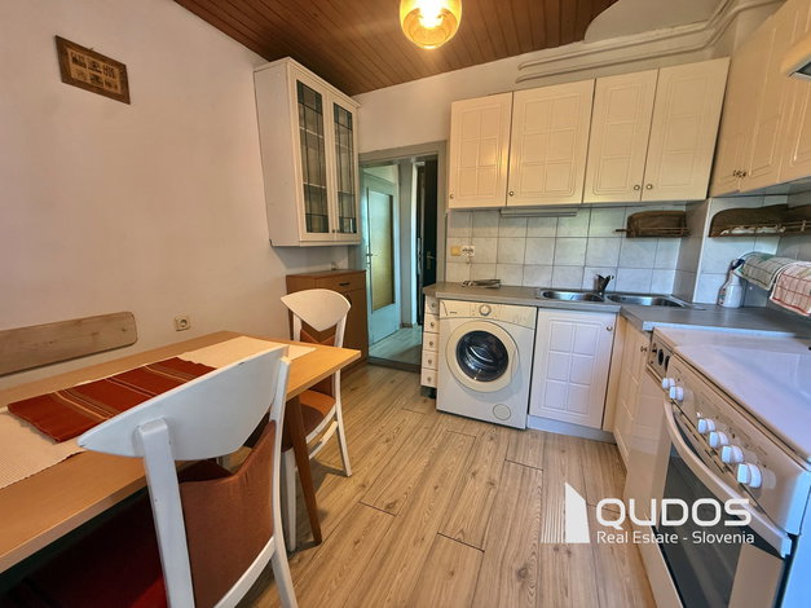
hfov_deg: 102.1
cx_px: 406
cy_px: 304
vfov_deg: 85.7
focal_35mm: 14
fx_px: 328
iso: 200
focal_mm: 2.22
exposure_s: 1/50
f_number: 2.2
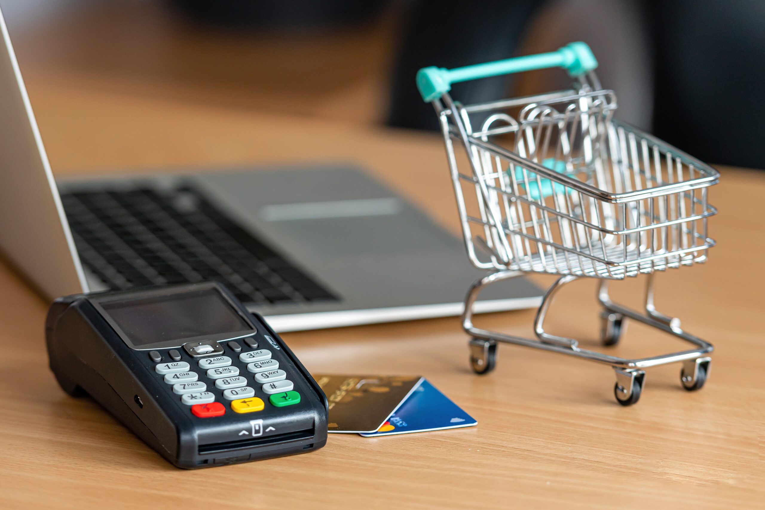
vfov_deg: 6.3
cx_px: 382
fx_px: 4622
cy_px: 255
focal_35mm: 218
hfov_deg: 9.5
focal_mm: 145
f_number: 2.8
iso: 320
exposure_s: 1/160
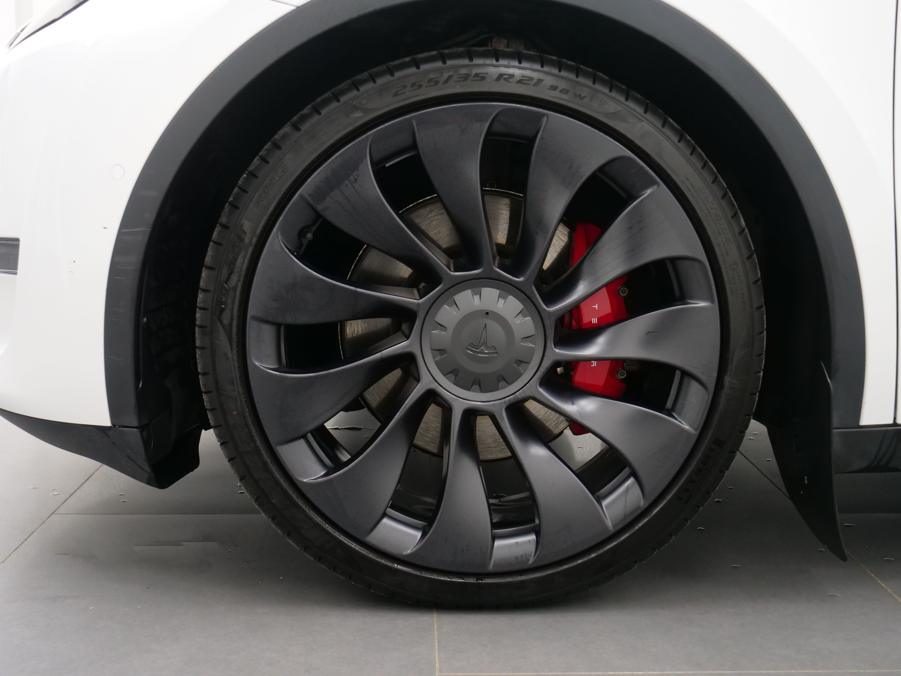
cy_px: 338
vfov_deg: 30.3
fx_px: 1249
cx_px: 450
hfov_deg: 39.7
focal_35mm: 48
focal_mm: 24
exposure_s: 1/250
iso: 1600
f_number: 4
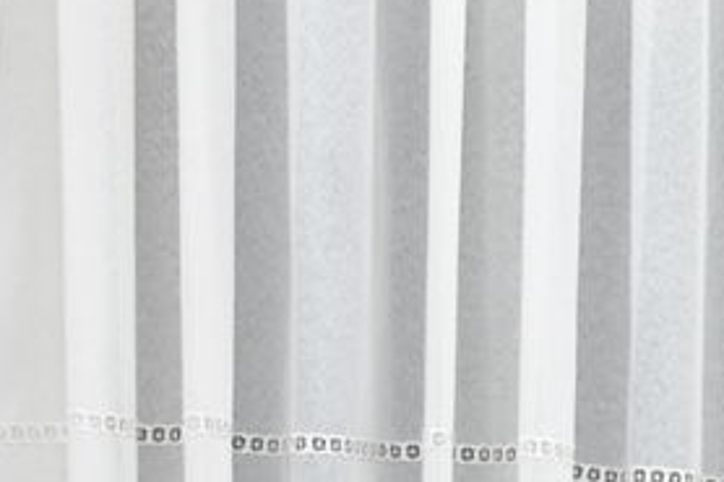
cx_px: 1211
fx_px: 3336
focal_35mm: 166
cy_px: 1200
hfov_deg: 11.6
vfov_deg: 7.6
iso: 1000
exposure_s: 1/125
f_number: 5.6
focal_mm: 22
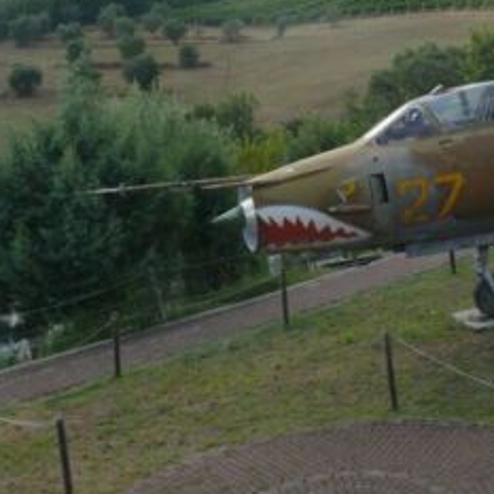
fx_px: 1227
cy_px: 128
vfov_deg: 22.6
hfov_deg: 22.5
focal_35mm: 76
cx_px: 375
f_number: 5
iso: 100
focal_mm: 8.1
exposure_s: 1/250
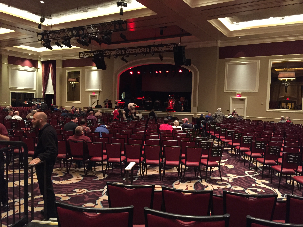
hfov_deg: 61.7
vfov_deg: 48.2
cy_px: 114
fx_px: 254
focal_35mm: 29
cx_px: 152
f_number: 2.2
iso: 320
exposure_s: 1/15
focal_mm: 4.15
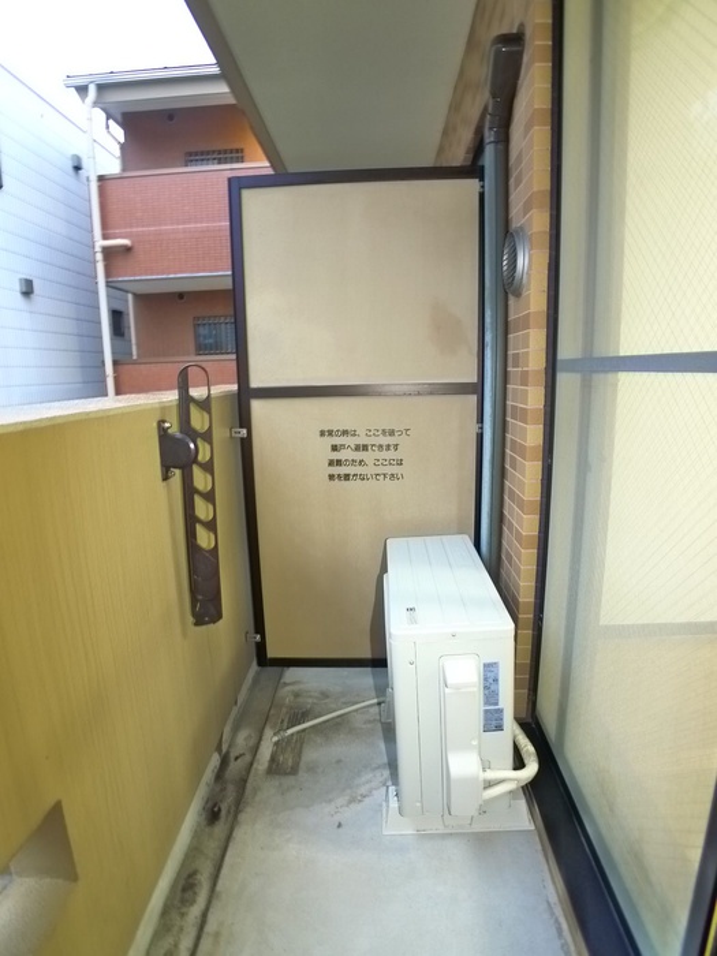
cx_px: 358
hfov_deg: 56.8
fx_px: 663
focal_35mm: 24
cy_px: 478
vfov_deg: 71.6
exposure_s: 1/3.2
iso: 400
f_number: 2
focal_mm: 5.1
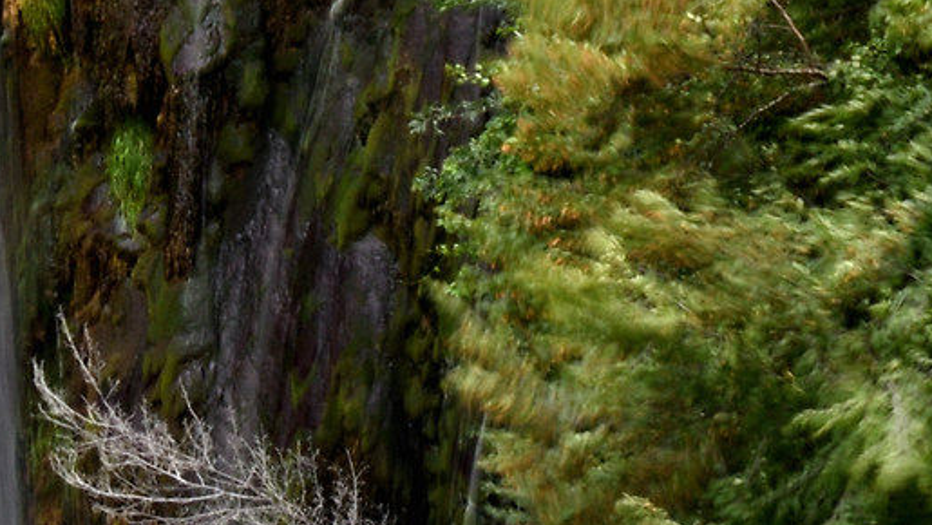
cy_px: -887
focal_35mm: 381
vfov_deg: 3.1
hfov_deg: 5.6
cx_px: -657
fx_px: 9418
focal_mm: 52
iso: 100
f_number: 25
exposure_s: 1/5
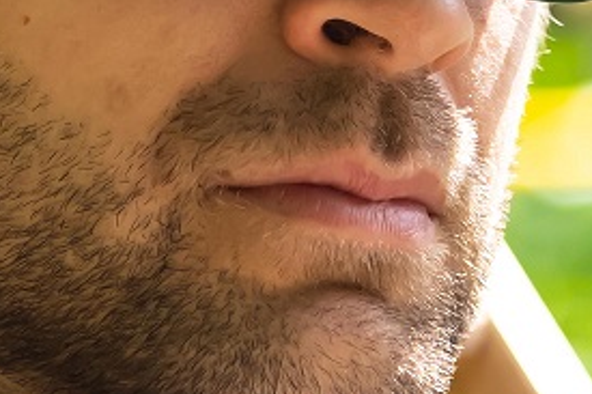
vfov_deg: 1.6
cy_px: -133
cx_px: 177
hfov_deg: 2.3
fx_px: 14528
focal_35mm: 884
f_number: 5
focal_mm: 165
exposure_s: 1/1250
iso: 640
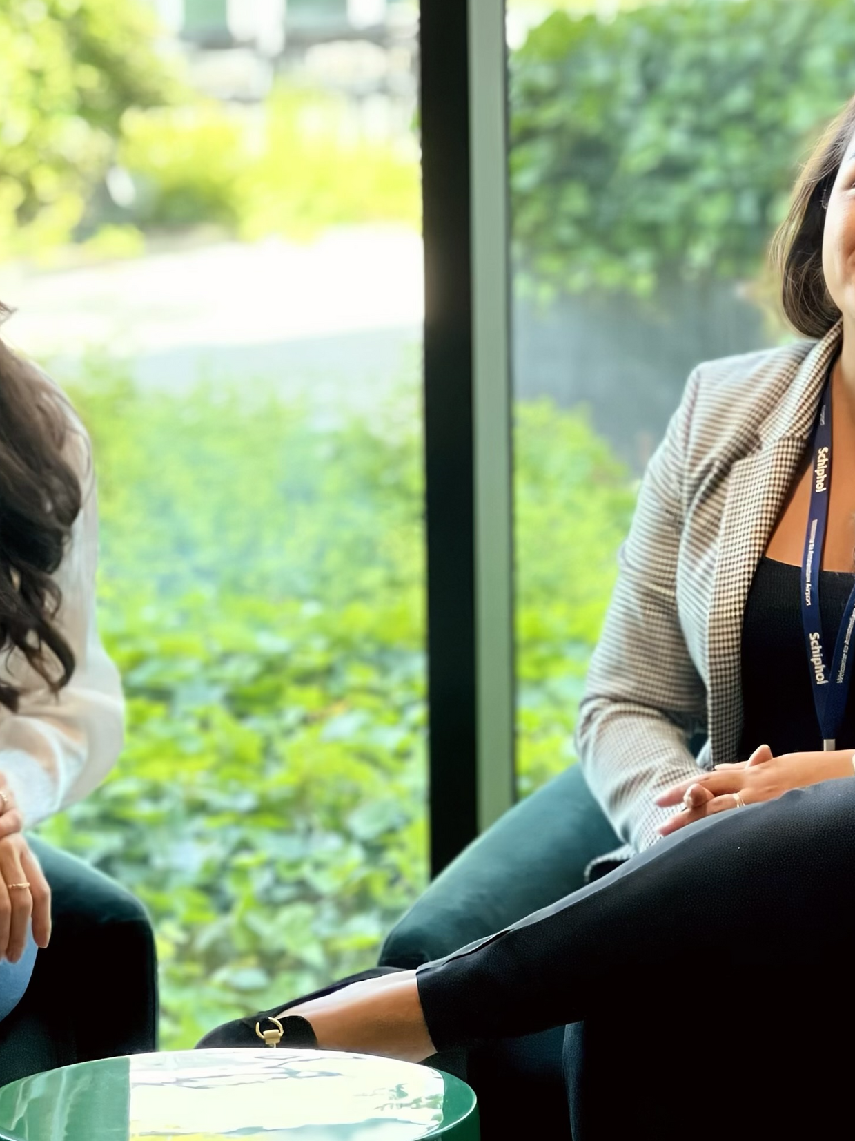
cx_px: 324
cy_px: 553
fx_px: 5236
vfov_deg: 12.4
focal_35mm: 159
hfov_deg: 9.3
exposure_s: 1/50
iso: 125
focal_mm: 9
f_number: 2.8
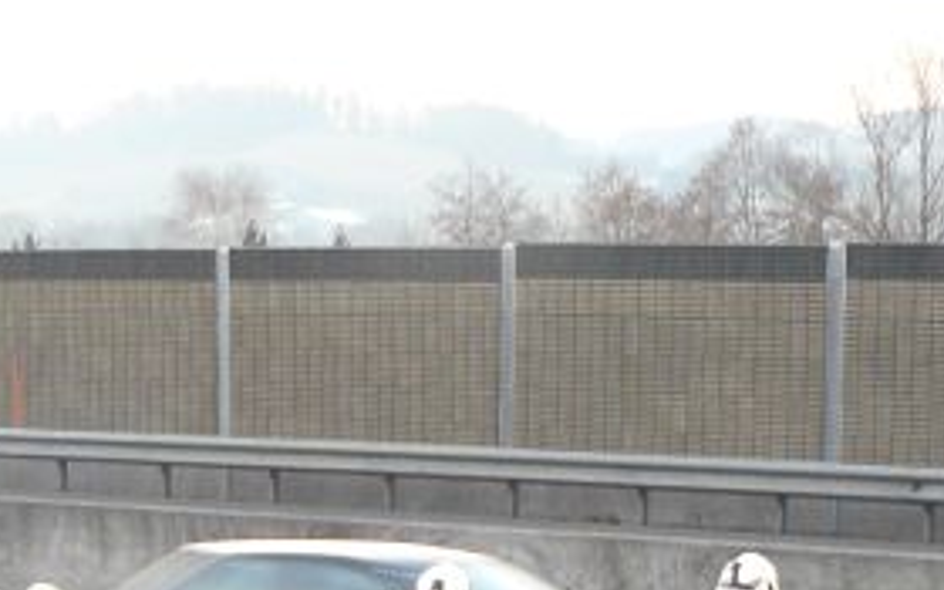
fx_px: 2804
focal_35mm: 109
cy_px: 691
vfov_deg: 11.8
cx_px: 81
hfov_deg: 18.8
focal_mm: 6
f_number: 2.8
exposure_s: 1/20
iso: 200
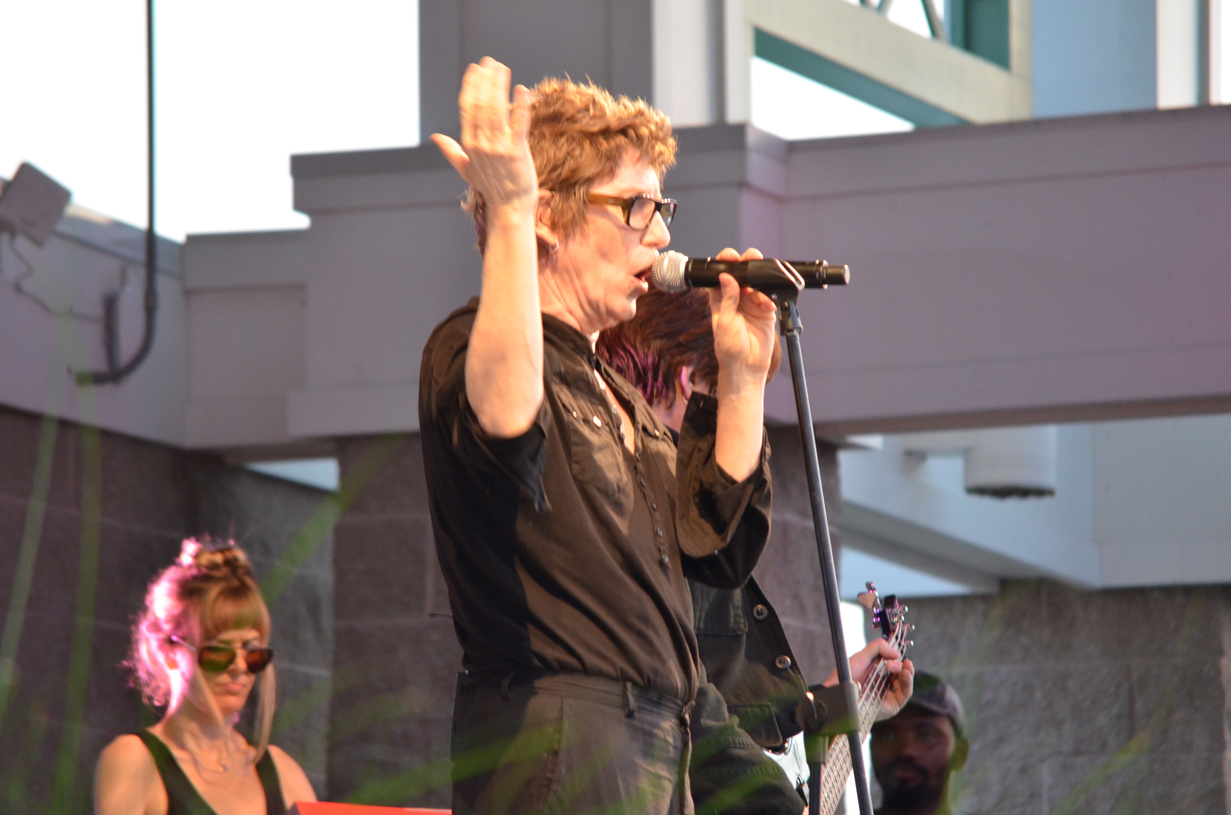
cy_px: 408
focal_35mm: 300
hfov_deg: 6.9
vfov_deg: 4.6
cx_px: 616
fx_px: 10237
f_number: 5.6
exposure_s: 1/100
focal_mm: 200
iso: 1600
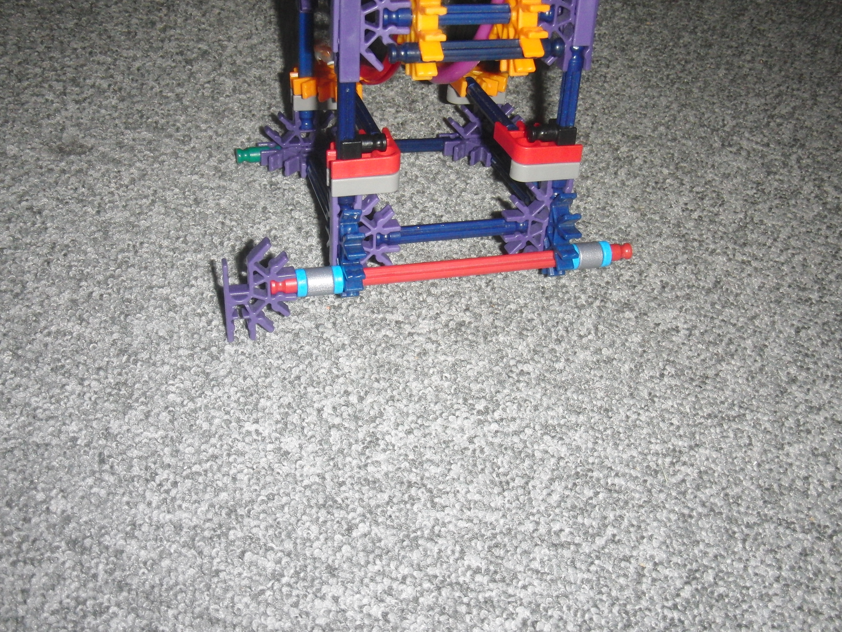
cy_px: 316
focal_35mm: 38
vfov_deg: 37.7
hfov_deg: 49.0
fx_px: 924
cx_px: 421
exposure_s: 1/40
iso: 250
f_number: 3.9
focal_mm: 6.66
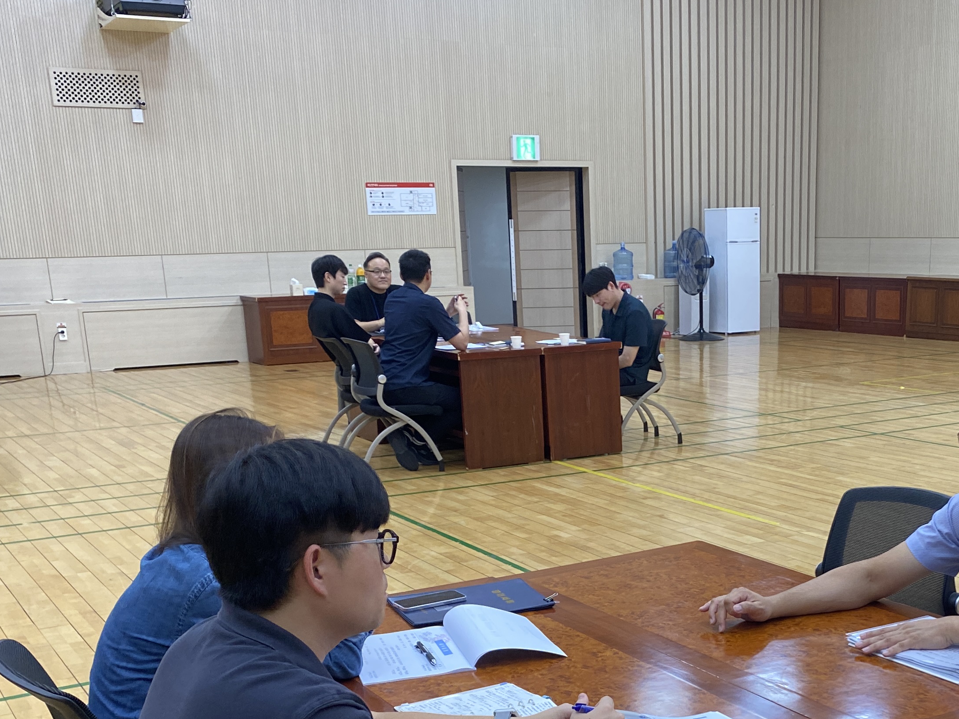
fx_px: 1330
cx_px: 685
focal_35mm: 48
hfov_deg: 38.9
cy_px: 640
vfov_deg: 29.1
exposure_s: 1/120
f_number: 1.8
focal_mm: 4.25
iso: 125
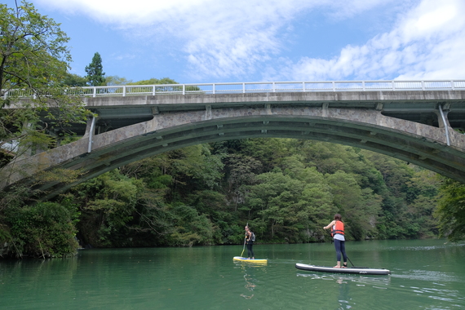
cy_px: 155
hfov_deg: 67.4
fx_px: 349
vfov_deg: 47.9
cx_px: 232
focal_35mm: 27
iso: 640
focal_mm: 18
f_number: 5
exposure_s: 1/800
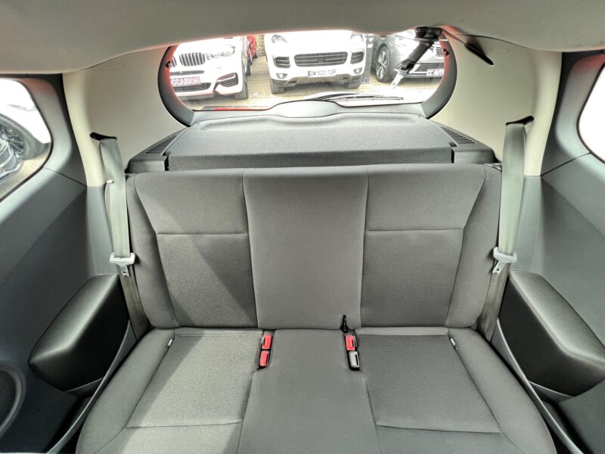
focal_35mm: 13
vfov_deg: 89.9
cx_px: 302
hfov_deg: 106.2
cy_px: 227
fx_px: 227
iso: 160
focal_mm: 1.57
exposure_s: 1/99
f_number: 1.8
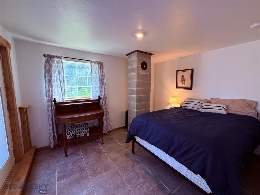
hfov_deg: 102.1
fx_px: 105
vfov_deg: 85.7
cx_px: 130
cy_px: 98
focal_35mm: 14
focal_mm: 2.22
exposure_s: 1/120
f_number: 2.2
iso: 200
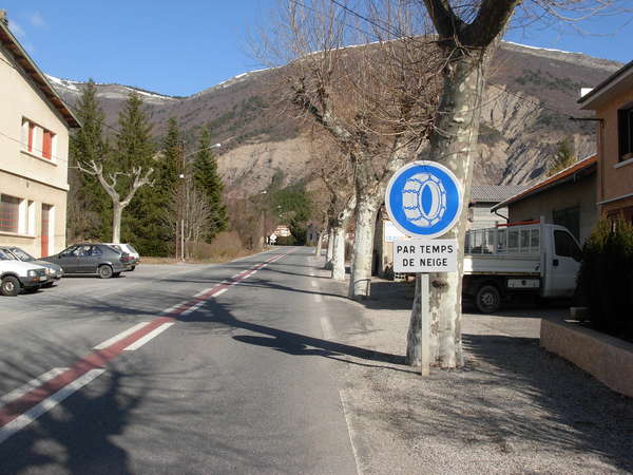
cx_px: 316
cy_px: 238
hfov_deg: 49.0
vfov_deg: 37.7
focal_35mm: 38
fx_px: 695
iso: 79
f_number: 4.9
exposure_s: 1/497
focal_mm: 6.3
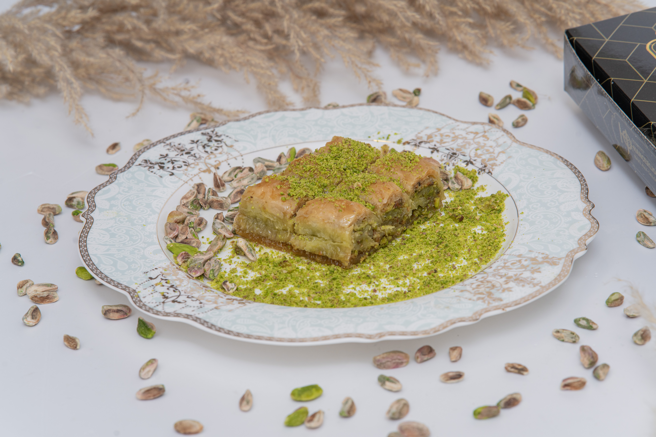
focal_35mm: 85
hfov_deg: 23.9
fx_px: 1549
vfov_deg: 16.1
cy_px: 218
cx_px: 328
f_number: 9
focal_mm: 85
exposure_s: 1/80
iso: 320
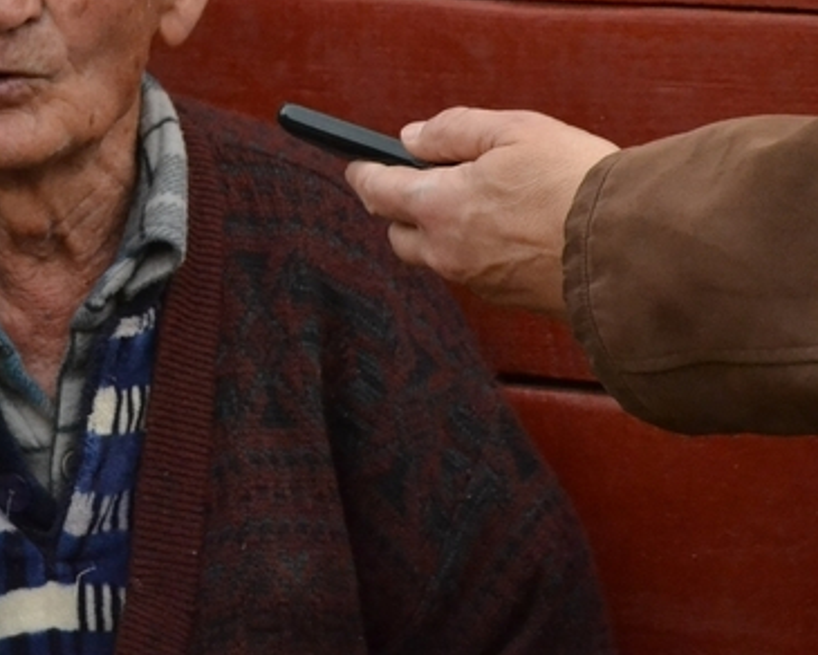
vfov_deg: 5.6
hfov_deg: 6.9
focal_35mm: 278
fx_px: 6730
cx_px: 25
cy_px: 149
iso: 3200
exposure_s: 1/1000
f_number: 8
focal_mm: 90
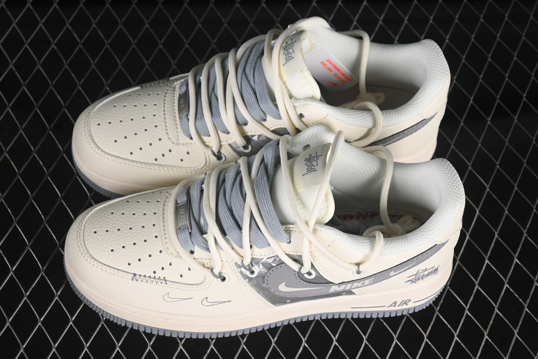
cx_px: 269
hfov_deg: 27.0
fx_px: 1121
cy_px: 180
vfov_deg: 18.2
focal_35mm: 75
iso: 160
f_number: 7.1
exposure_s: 1/80
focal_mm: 50
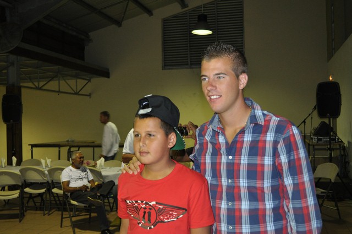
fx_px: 410
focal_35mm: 42
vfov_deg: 31.8
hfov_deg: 46.5
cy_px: 117
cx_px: 176
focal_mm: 28
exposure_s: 1/30
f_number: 4.5
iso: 800
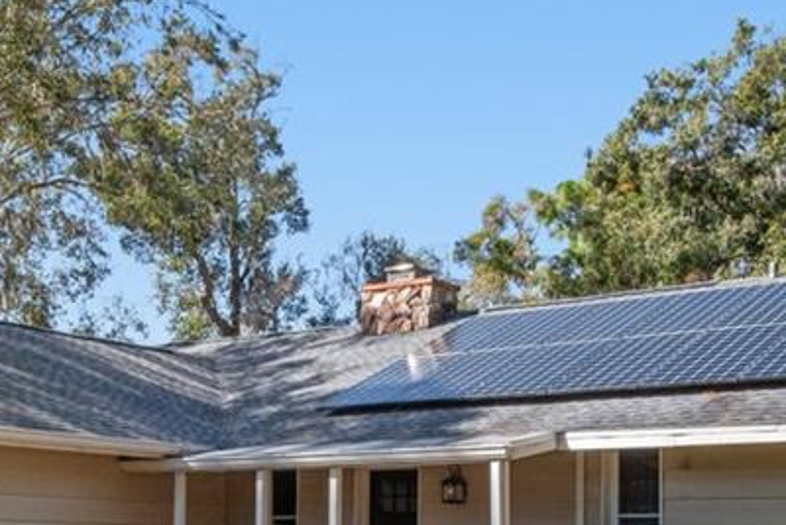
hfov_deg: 33.4
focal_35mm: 60
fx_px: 1310
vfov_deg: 21.9
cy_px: 505
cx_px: 348
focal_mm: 10
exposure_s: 1/200
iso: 100
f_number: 7.1
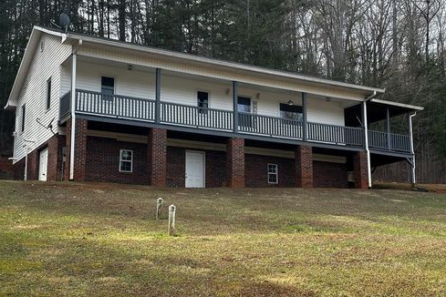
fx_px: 632
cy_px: 143
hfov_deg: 38.9
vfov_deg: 26.5
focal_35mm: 51
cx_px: 224
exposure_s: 1/843
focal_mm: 6.86
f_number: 1.78
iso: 64
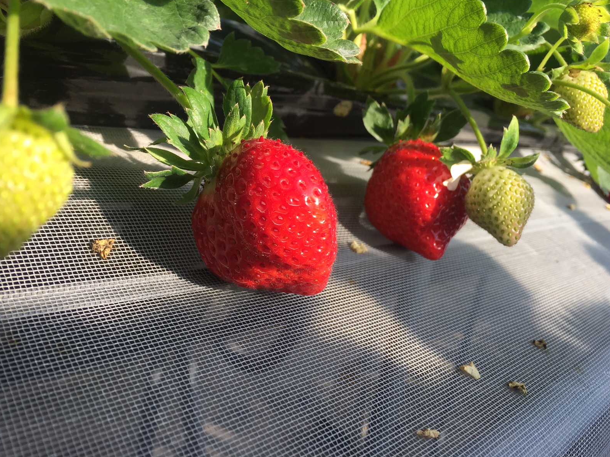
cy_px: 227
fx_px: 529
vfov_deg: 46.8
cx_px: 305
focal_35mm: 30
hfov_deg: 60.0
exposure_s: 1/482
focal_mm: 4.15
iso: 32
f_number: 2.2
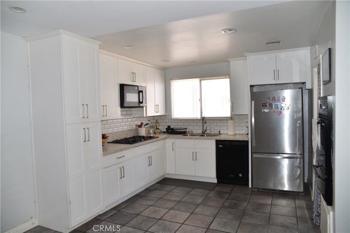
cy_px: 116
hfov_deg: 73.7
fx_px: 233
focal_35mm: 24
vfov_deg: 53.1
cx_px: 175
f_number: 5
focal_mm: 24
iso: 800
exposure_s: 1/200
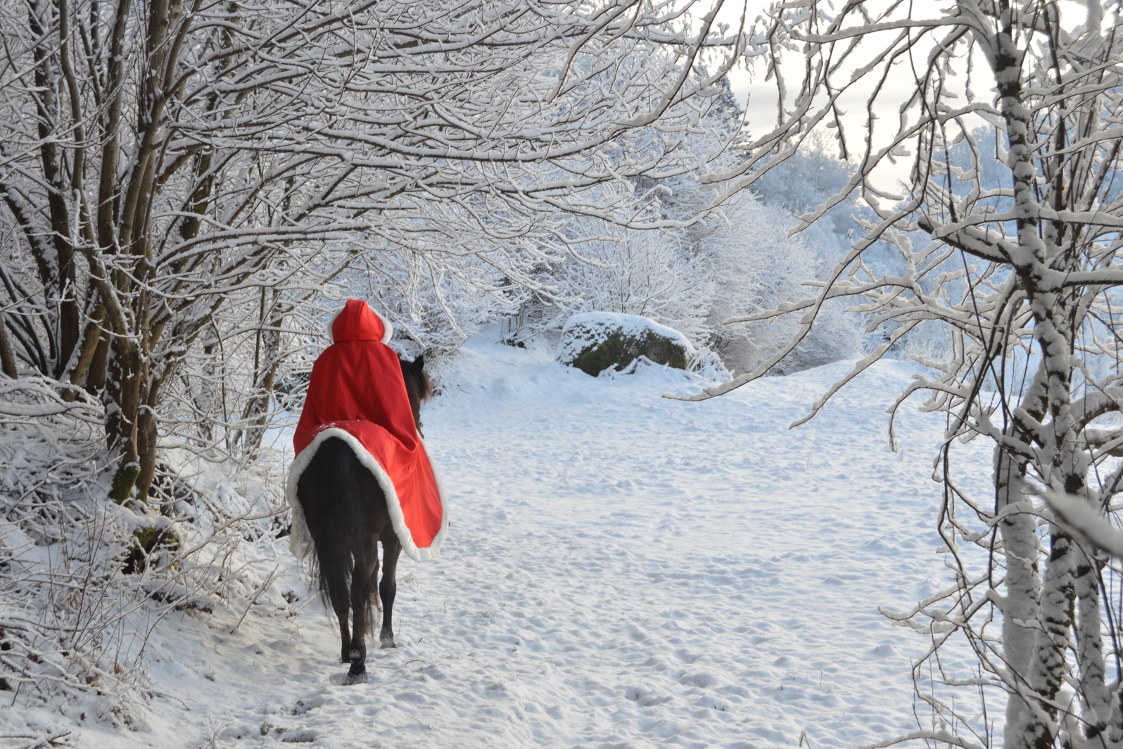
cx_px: 564
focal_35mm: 61
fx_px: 1903
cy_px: 377
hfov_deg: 32.9
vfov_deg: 22.3
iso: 200
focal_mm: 40
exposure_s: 1/60
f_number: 9
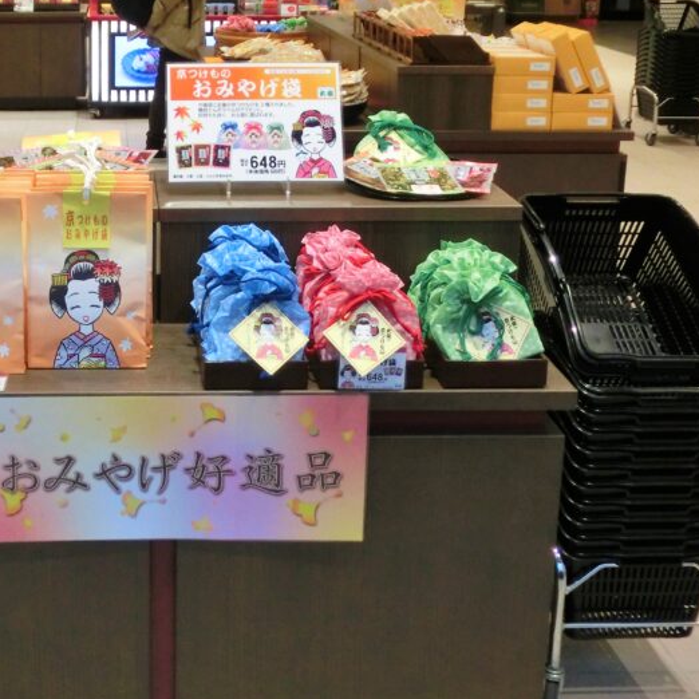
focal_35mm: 52
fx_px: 1188
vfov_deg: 32.3
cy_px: 200
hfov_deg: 31.6
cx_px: 106
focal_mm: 5.36
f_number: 3.5
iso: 250
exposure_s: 1/125
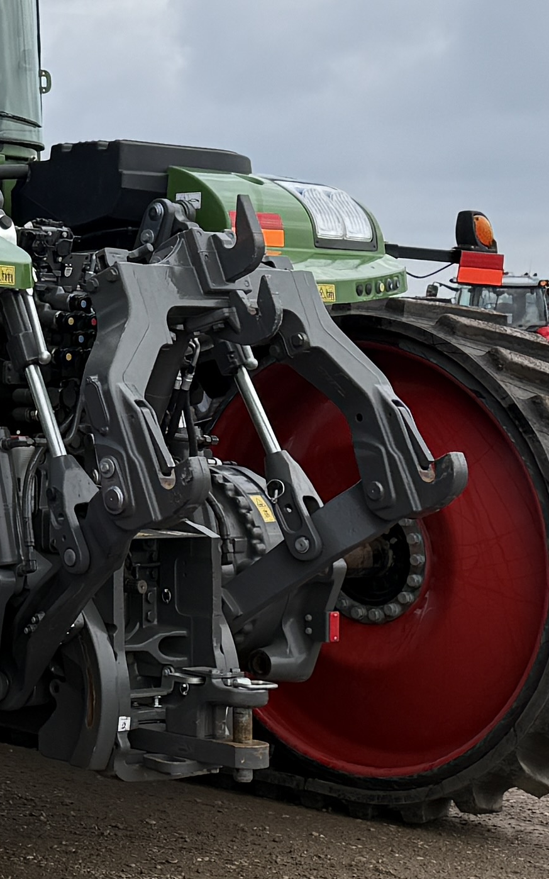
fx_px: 2490
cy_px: 210
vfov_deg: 19.8
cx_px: -371
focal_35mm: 104
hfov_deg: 11.8
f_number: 1.78
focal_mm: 6.76
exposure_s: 1/1949
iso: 80
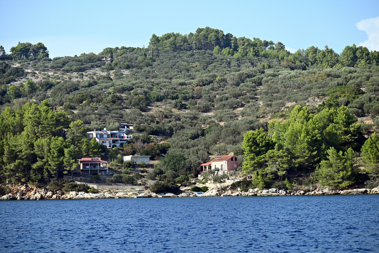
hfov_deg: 18.3
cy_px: 126
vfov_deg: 12.2
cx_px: 190
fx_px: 1179
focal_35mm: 112
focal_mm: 112
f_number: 5.6
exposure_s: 1/500
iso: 140
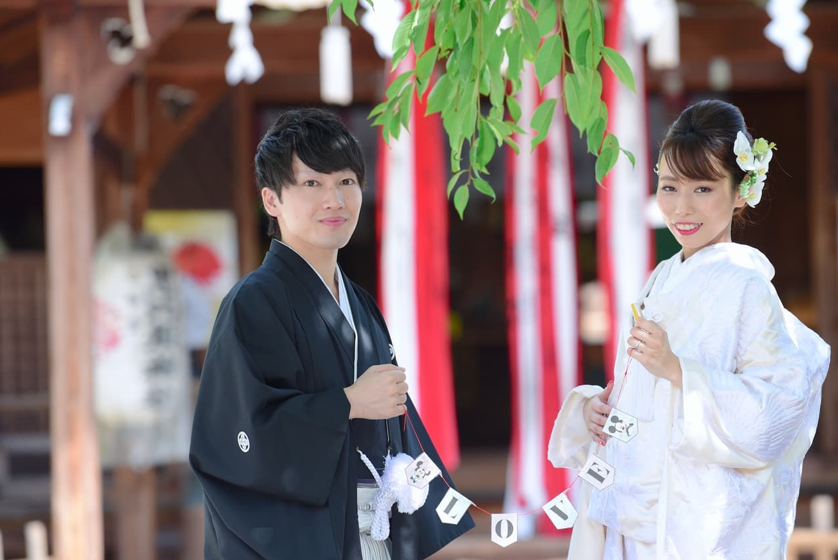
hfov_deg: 9.0
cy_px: 313
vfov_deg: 6.0
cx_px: 459
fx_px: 5309
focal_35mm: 228
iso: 400
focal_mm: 200
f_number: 4
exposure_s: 1/400
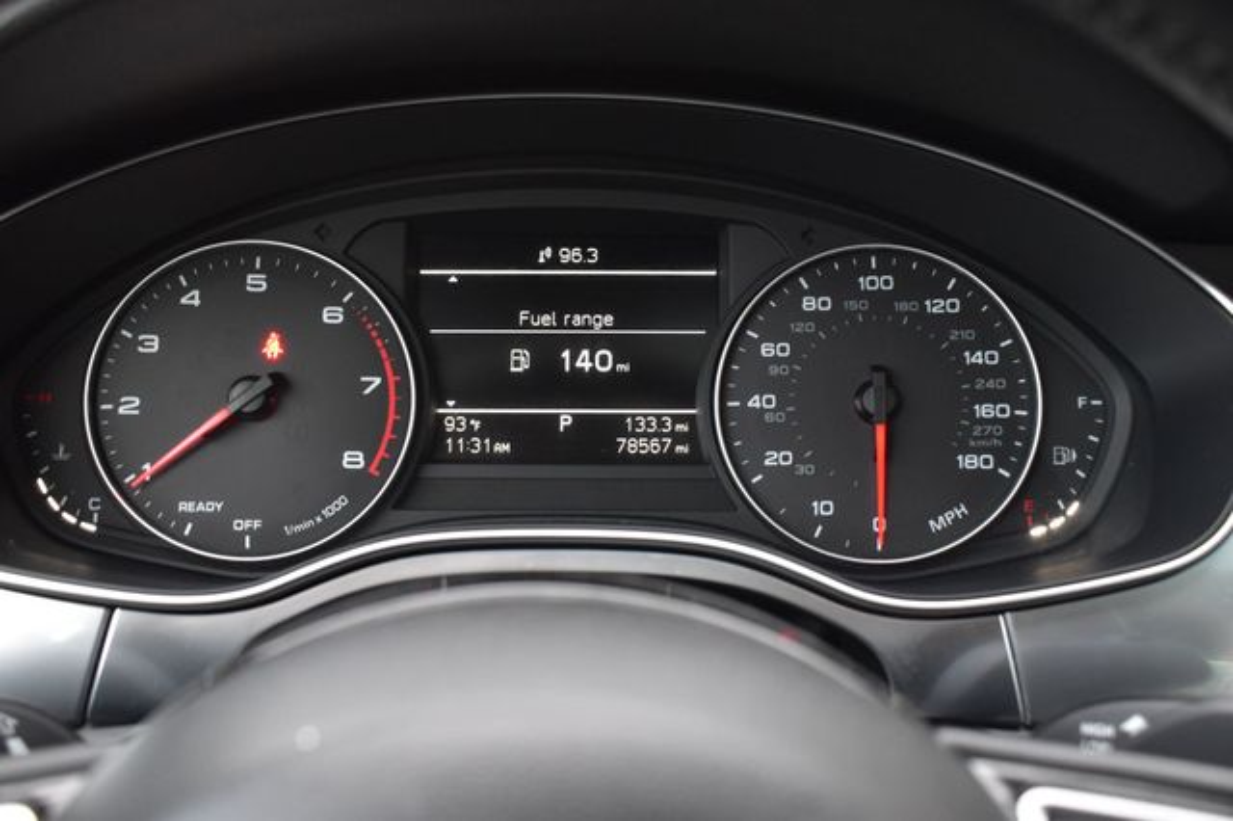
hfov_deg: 55.1
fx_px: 1181
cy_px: 410
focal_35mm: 34
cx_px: 616
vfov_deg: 38.3
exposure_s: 1/15
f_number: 6.3
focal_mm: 23
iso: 1600
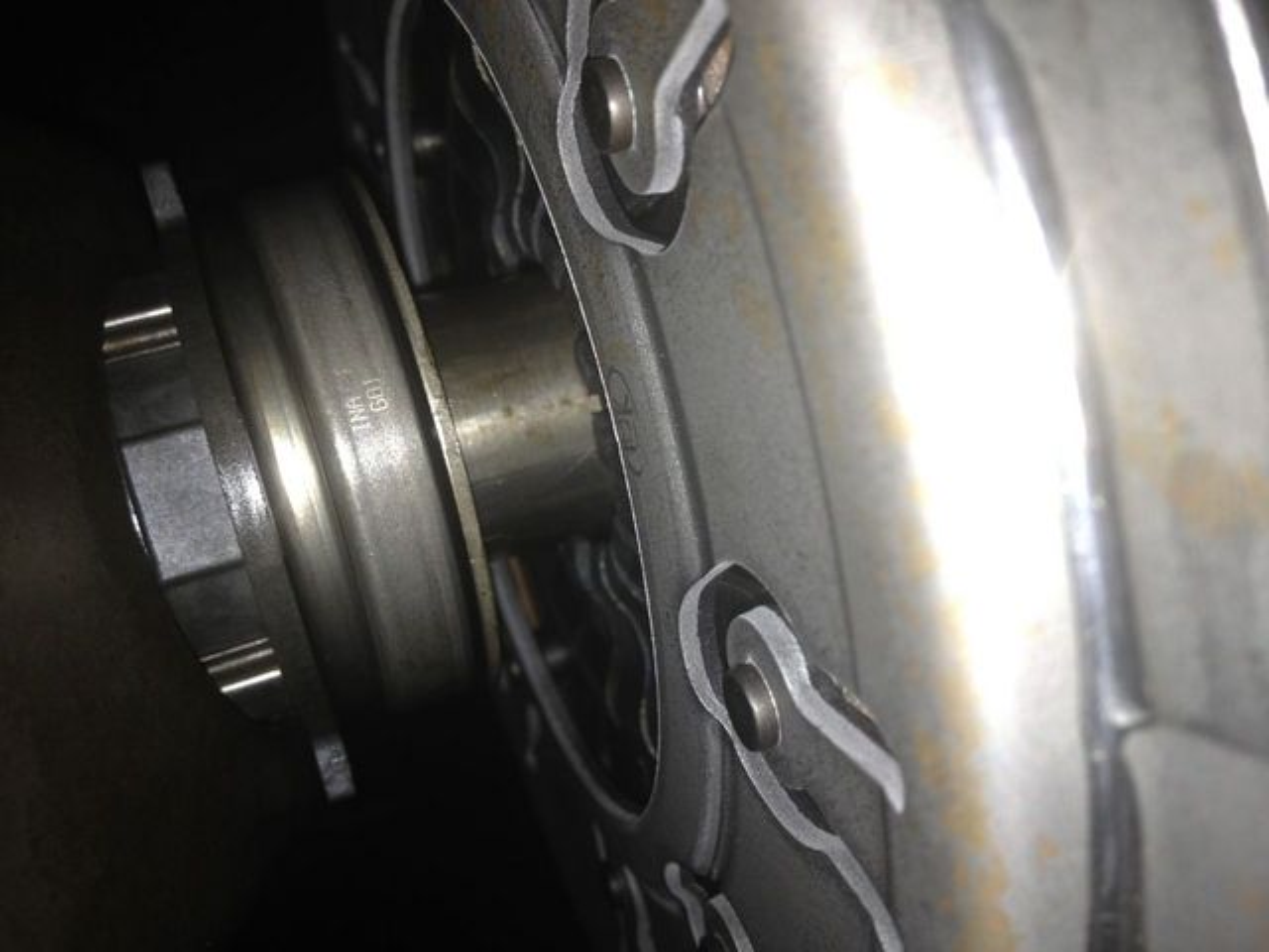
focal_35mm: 35
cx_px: 634
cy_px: 476
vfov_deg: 40.7
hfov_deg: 52.6
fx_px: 1283
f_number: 2.4
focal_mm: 4.28
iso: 64
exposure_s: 1/90
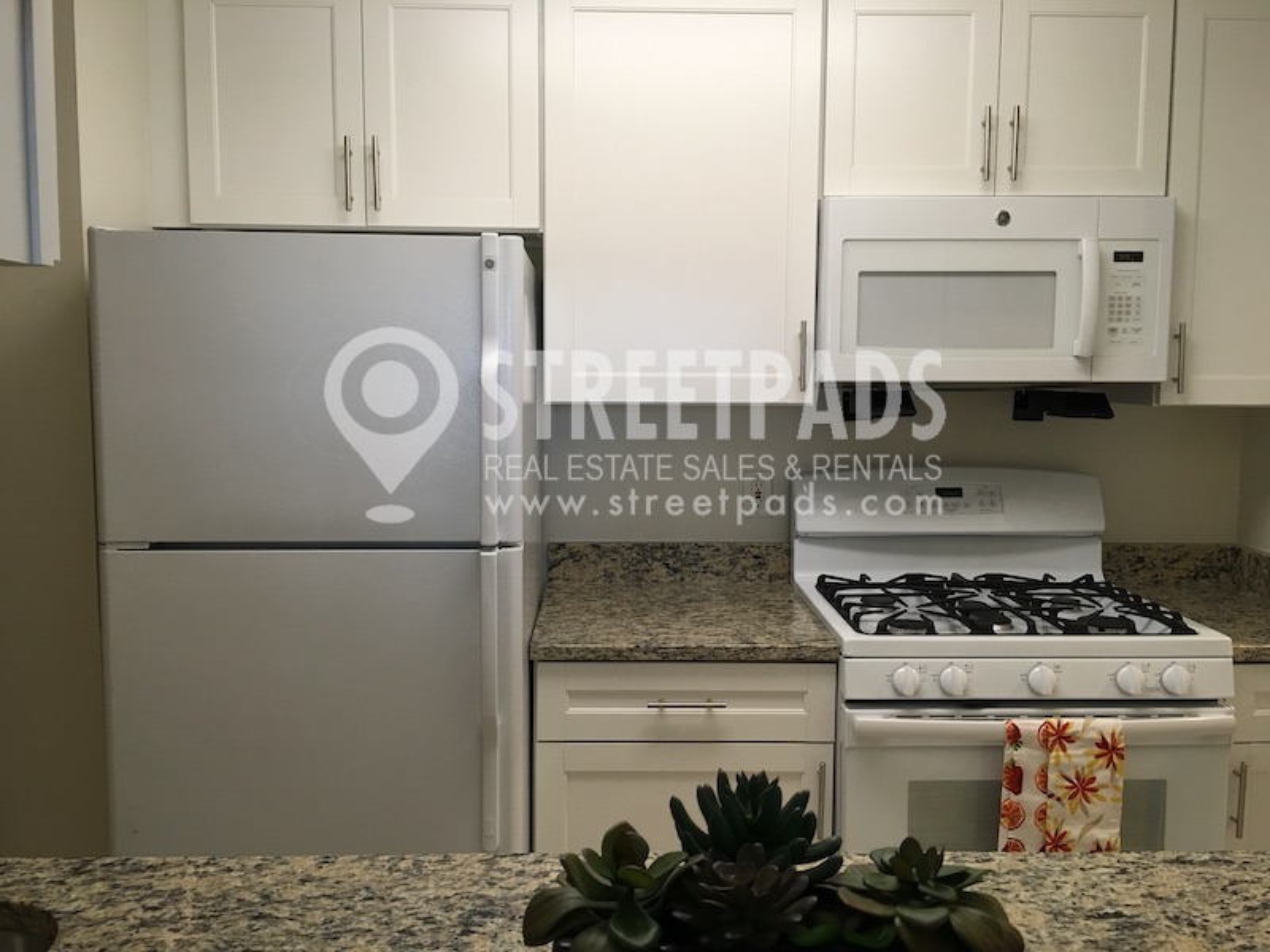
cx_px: 635
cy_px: 476
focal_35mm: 29
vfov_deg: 48.2
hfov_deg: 61.7
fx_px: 1064
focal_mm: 4.15
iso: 32
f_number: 2.2
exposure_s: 1/15
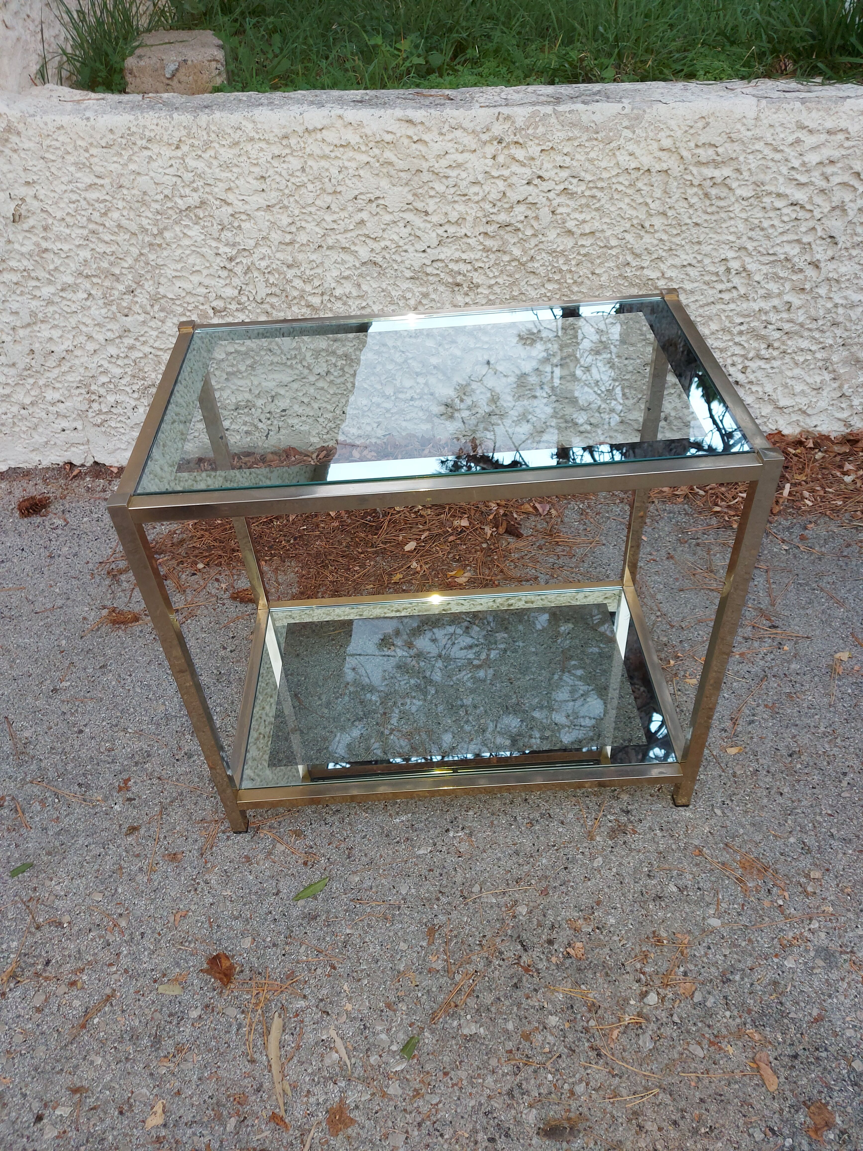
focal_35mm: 24
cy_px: 576
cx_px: 432
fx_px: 798
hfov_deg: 56.8
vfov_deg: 71.6
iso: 160
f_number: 1.8
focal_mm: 5.23
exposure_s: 1/50
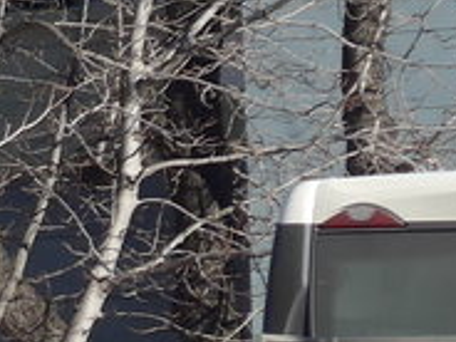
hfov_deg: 3.5
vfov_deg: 2.7
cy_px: 471
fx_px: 7377
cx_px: -739
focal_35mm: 560
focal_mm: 17
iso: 80
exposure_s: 1/400
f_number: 4.5
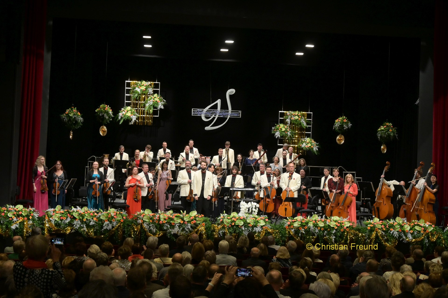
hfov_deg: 35.1
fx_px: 709
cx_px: 224
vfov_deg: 23.8
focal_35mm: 57
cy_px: 149
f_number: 8
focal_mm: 38
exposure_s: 1/60
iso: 1250
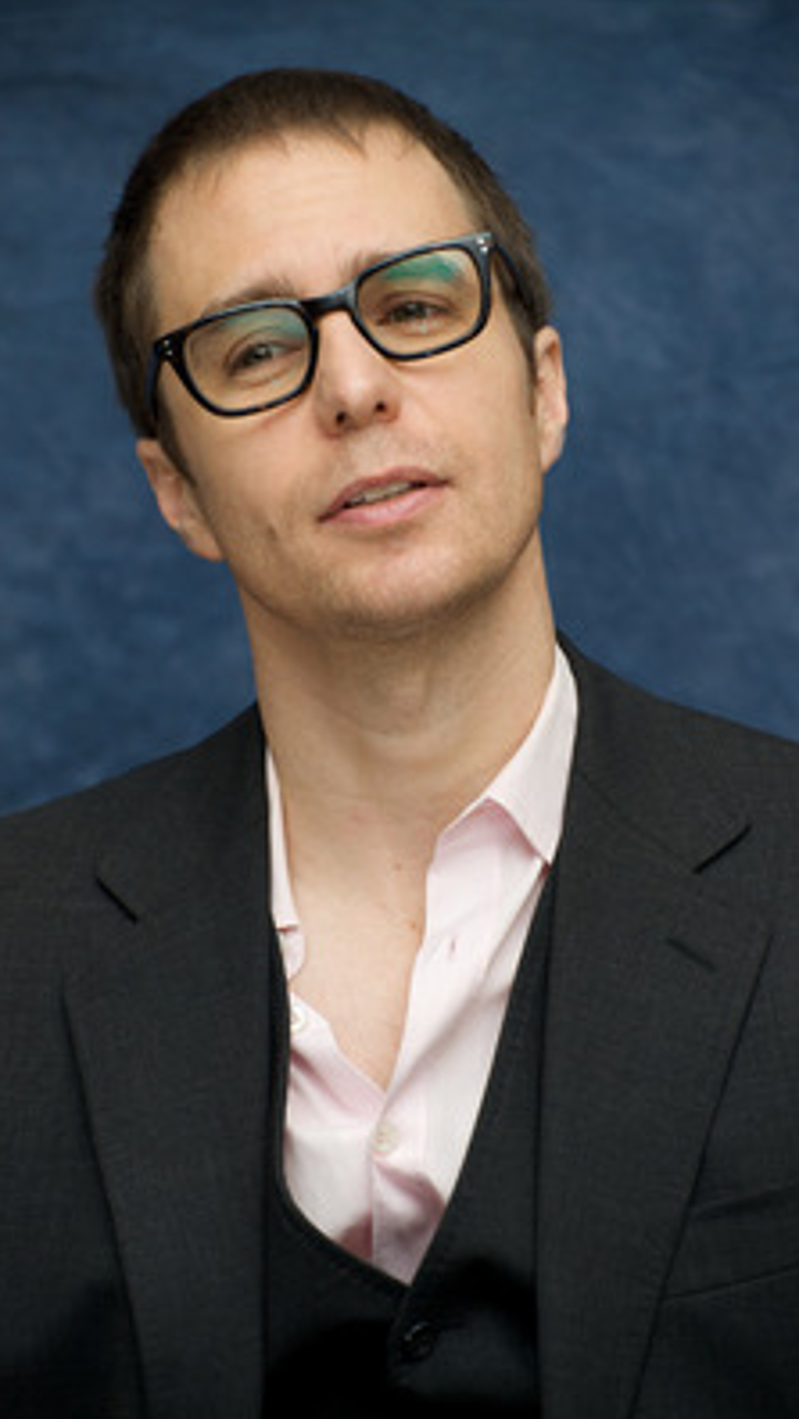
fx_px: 5570
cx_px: 432
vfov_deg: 14.5
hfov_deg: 8.2
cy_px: 706
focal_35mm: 148
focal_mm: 140
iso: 400
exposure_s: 1/80
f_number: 6.3
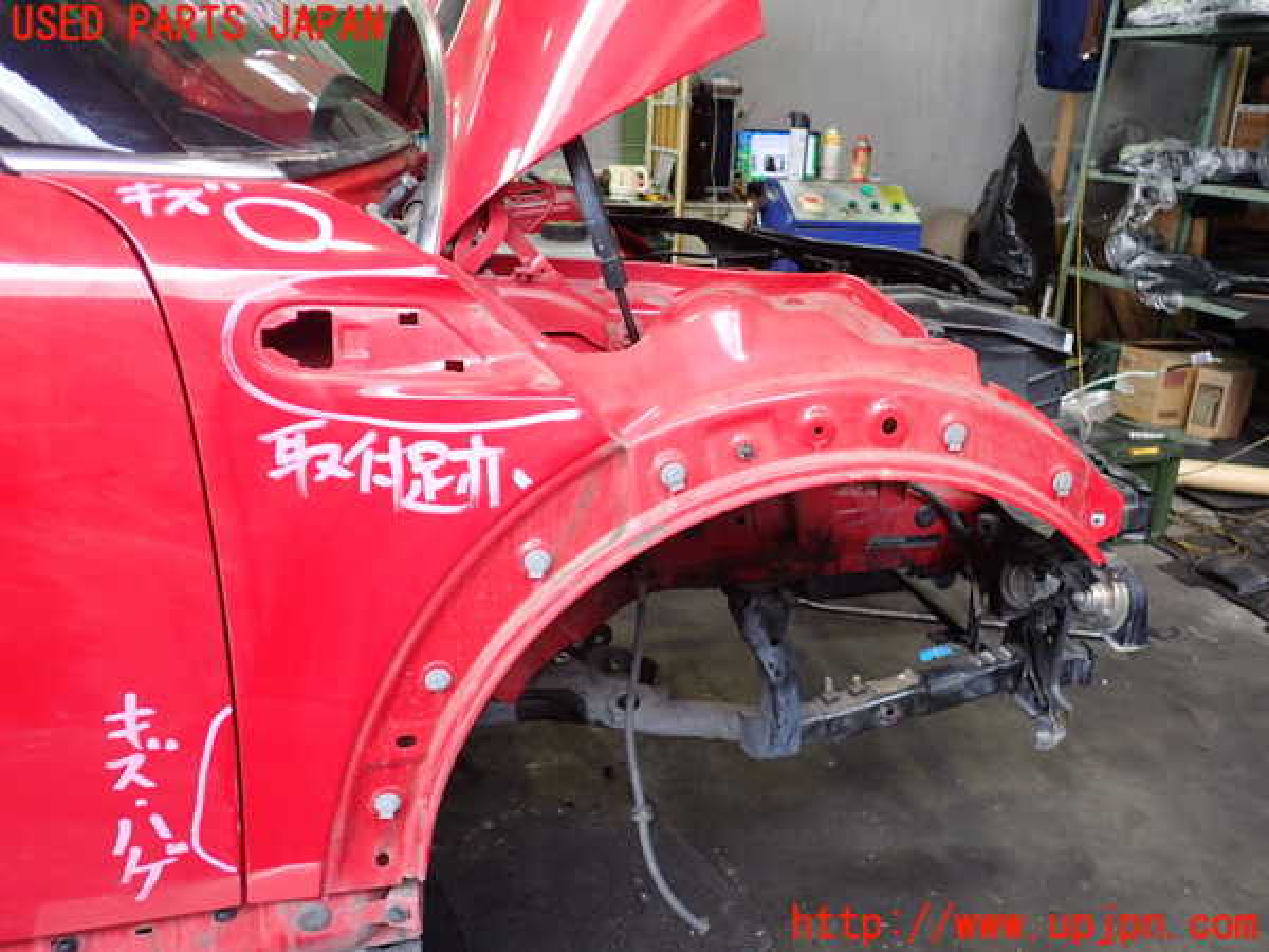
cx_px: 634
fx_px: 1100
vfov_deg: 46.8
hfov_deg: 60.0
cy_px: 476
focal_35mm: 30
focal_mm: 5.4
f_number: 2.3
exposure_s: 1/50
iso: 200
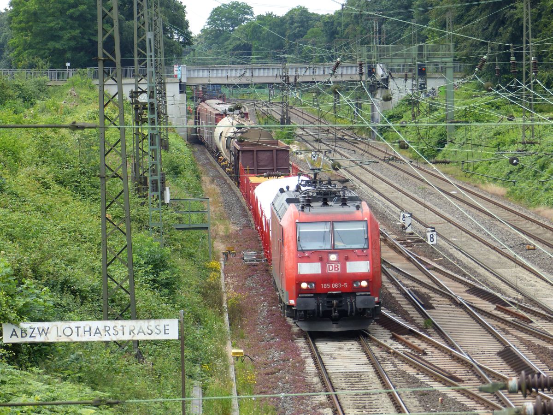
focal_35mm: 189
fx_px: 3019
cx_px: 276
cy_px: 208
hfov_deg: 10.5
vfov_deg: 7.9
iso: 100
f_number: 2.8
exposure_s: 1/640
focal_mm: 34
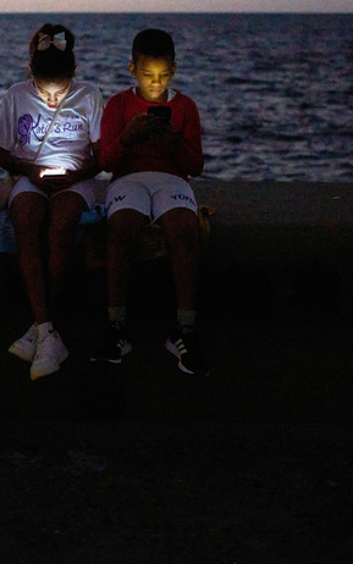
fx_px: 1215
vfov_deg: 26.0
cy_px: 184
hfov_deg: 16.4
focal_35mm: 79
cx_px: 49
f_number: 2
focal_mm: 35
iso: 16000
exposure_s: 1/80
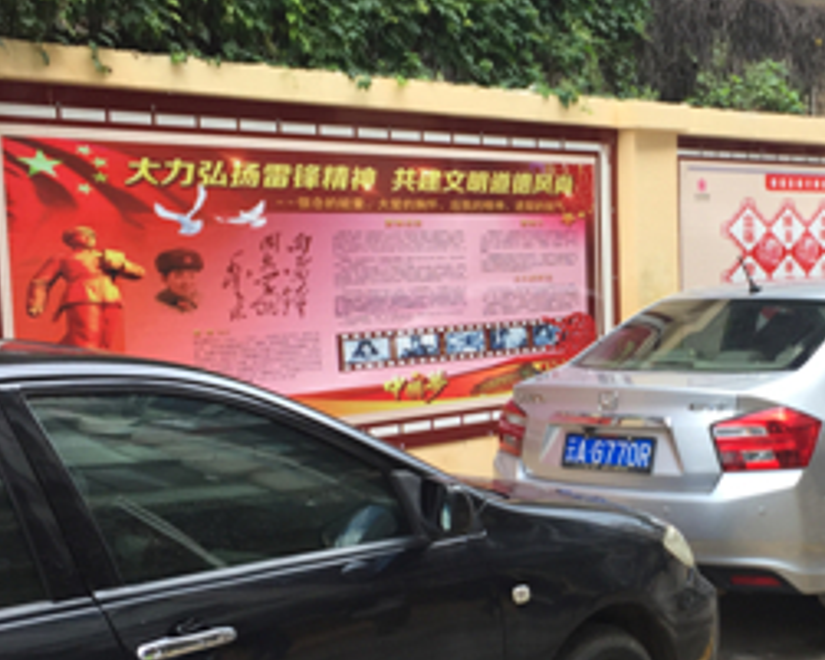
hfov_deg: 29.9
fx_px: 1514
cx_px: 638
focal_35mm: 62
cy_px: 391
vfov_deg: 24.6
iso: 32
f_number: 2.2
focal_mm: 4.15
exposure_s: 1/226
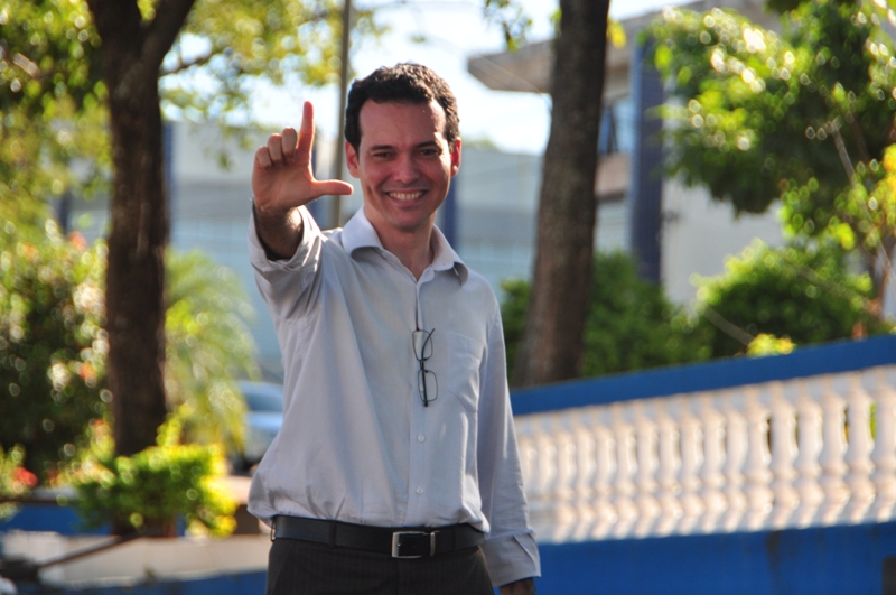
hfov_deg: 10.2
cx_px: 448
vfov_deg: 6.8
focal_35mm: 202
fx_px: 5033
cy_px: 298
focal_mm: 135
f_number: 5.6
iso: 200
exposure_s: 1/250
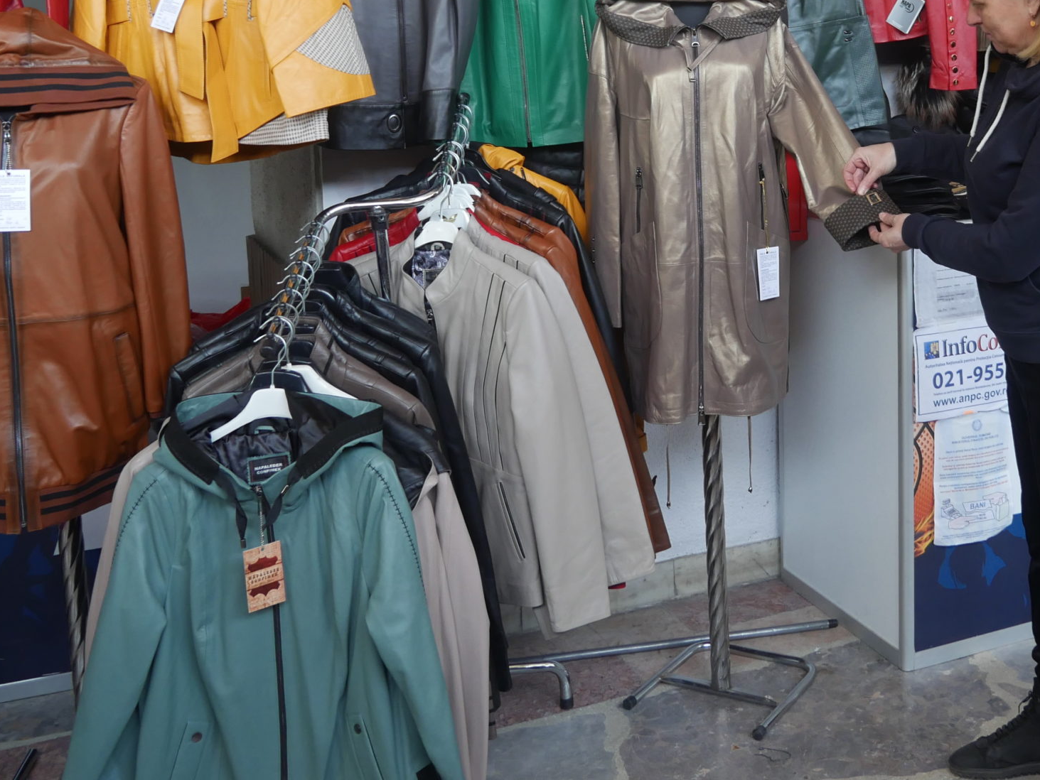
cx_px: 776
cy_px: 173
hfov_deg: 43.4
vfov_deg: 33.5
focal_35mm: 42
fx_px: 1262
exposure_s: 1/60
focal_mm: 12
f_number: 3.5
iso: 500
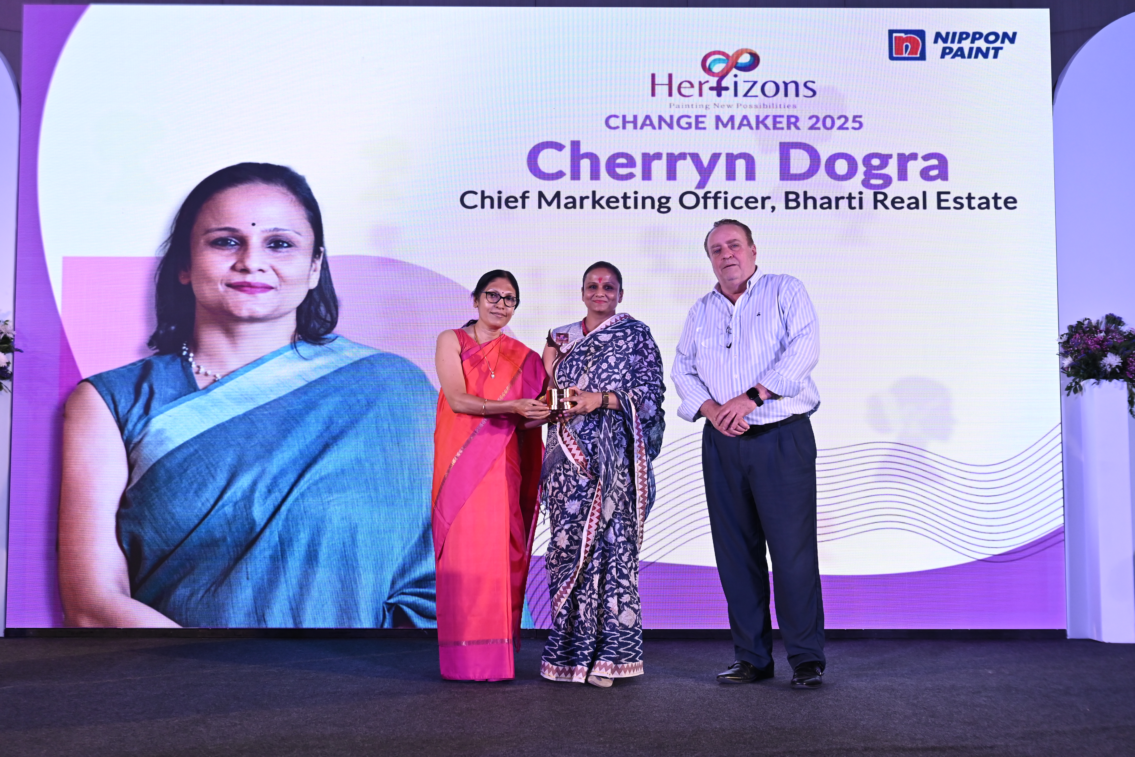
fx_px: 1230
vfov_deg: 34.2
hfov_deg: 49.5
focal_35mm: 39
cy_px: 378
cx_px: 568
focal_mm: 39
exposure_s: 1/160
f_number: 4.5
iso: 1250
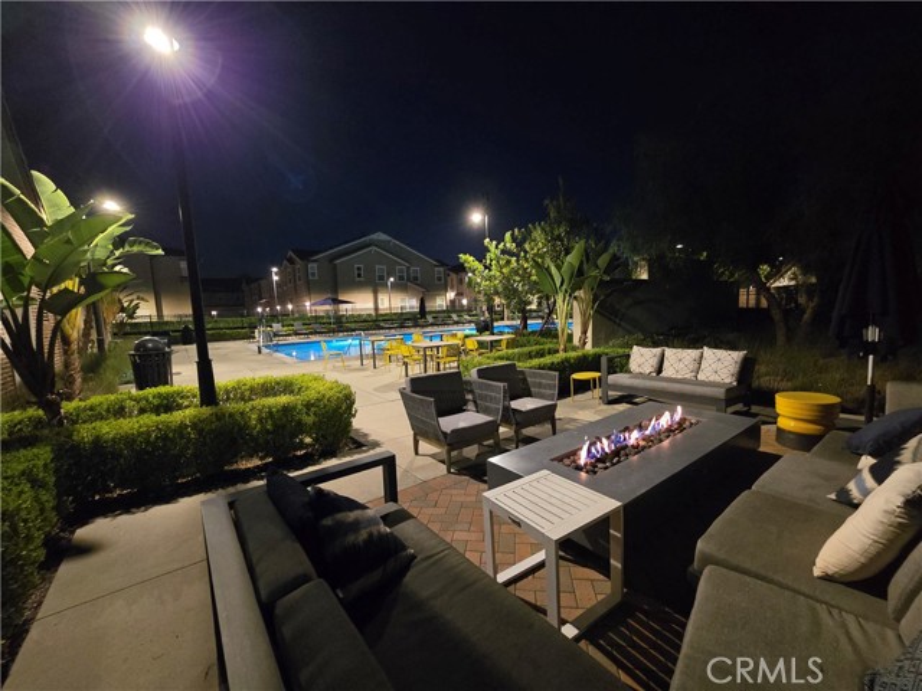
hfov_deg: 106.2
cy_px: 346
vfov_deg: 89.9
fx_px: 346
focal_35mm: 13
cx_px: 461
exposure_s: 1/24
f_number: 2.2
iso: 1250
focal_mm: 2.2
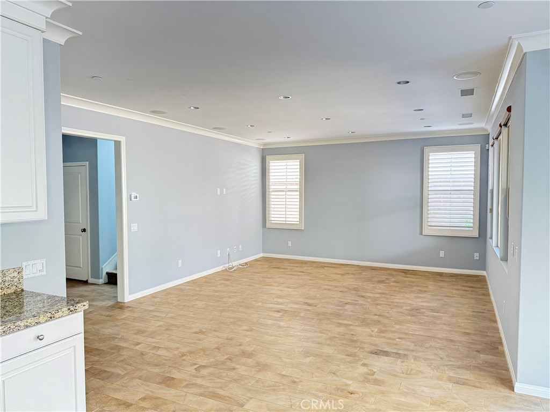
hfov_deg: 71.6
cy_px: 206
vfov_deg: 56.8
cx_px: 275
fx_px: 381
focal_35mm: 24
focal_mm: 6.76
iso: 320
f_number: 1.78
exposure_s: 1/60
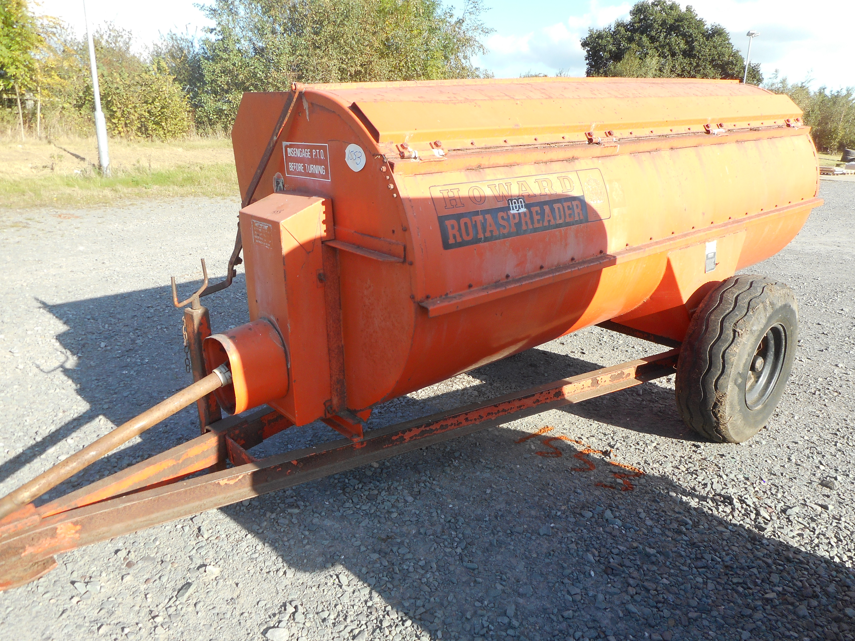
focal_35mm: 25
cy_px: 320
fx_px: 617
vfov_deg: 54.9
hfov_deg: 69.4
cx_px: 428
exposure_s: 1/250
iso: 80
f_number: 3.7
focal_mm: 4.5
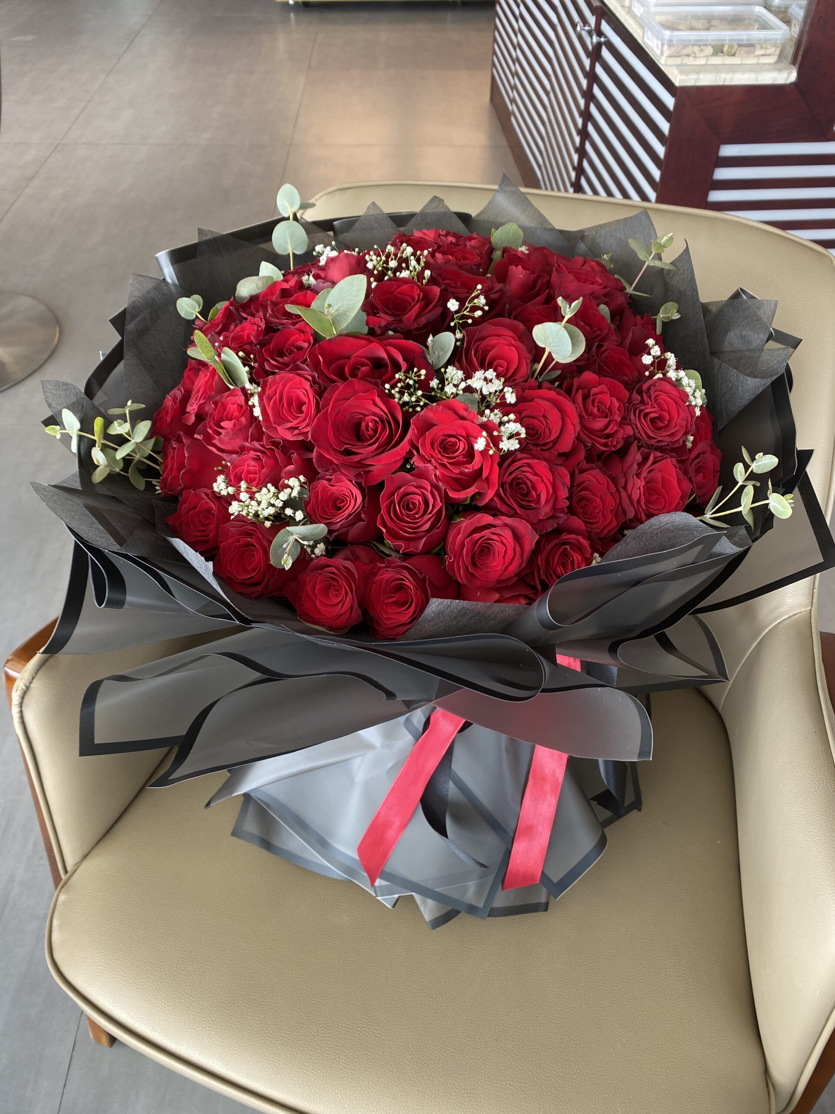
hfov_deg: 53.1
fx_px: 836
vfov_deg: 67.3
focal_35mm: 26
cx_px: 418
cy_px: 557
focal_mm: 4.25
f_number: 1.8
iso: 80
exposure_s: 1/121
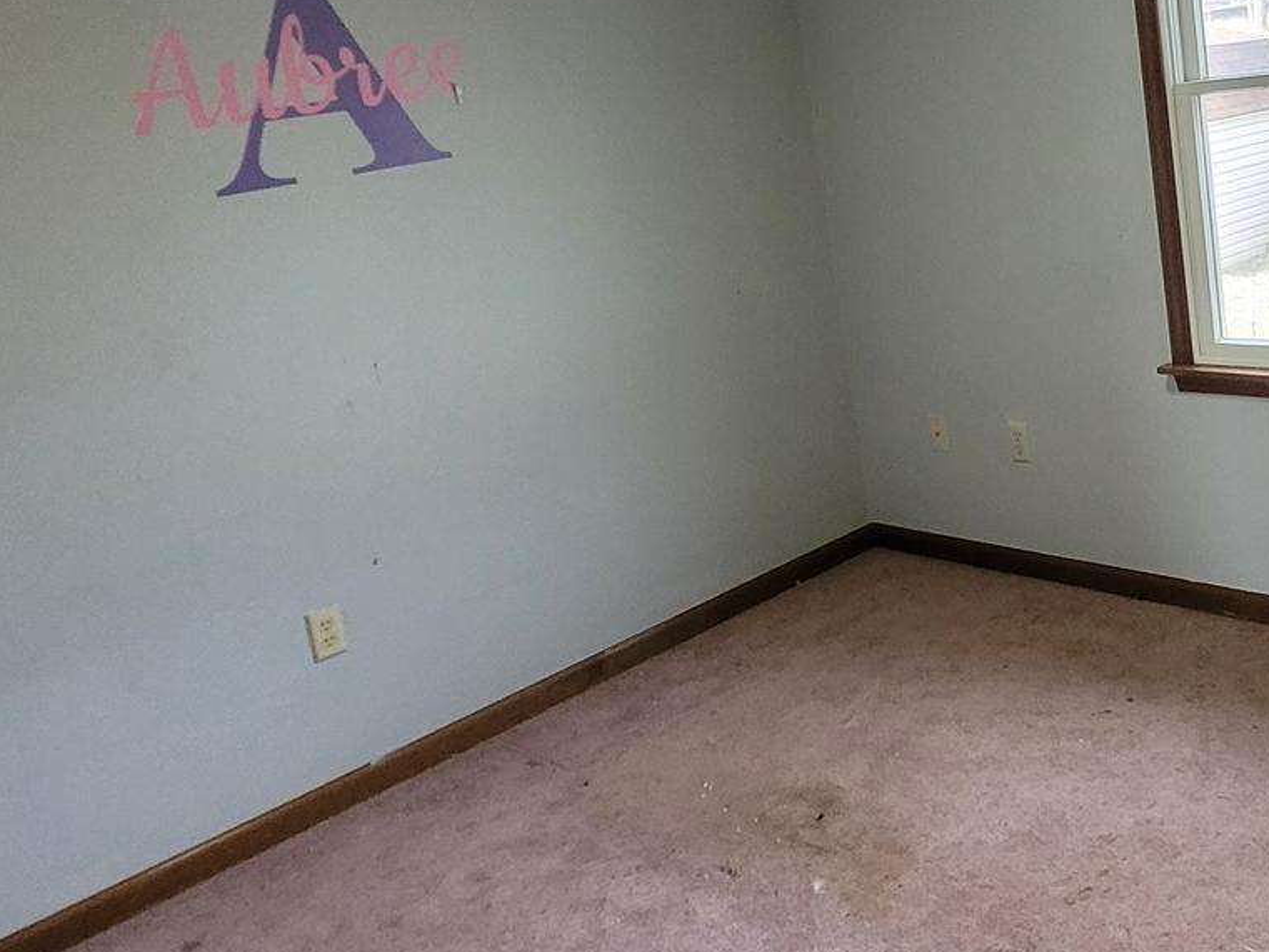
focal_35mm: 35
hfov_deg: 50.0
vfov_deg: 39.9
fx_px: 1283
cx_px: 984
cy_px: 270
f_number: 2.2
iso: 320
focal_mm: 1.74
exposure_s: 1/60
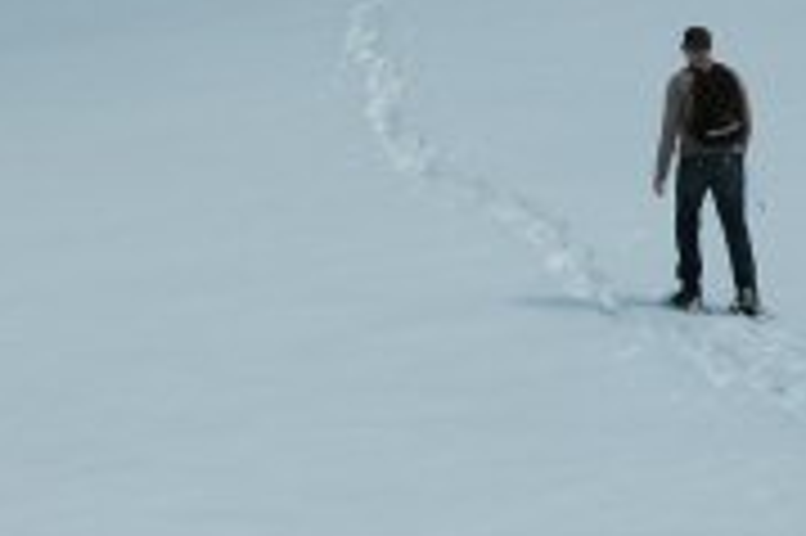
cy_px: -162
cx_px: 680
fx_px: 3937
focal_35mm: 176
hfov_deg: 11.6
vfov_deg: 7.7
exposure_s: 1/160
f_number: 20
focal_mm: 42
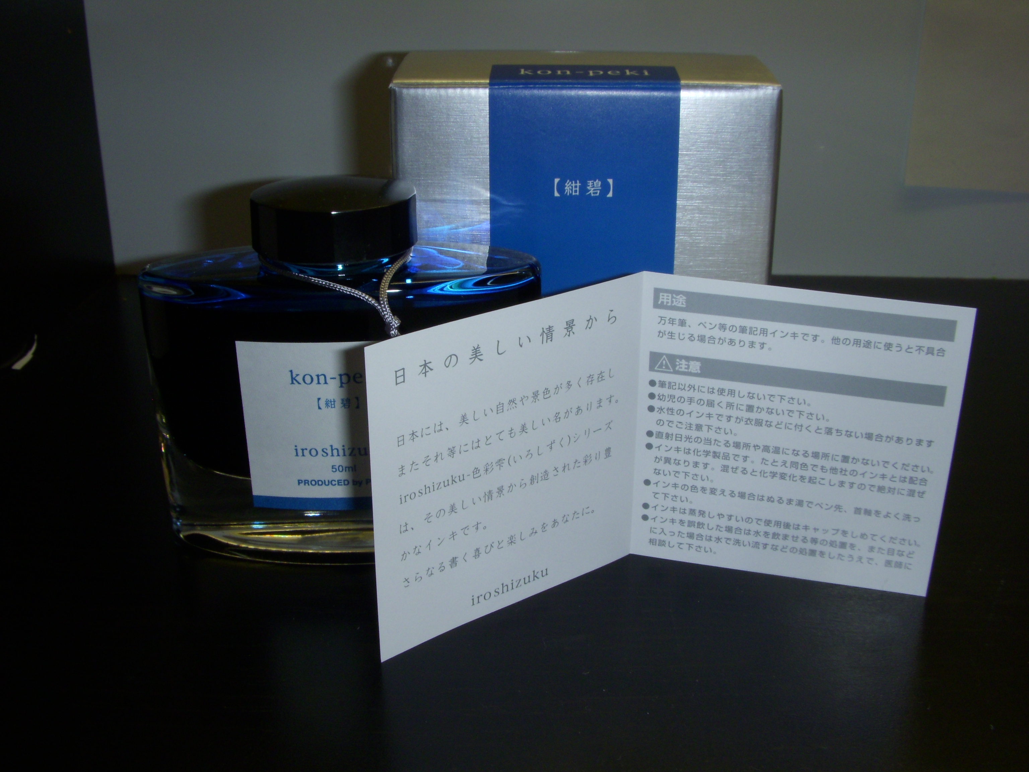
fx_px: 1130
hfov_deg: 49.0
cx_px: 514
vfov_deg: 37.7
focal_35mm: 38
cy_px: 386
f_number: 6.6
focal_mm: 6.3
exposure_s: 1/30
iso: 100
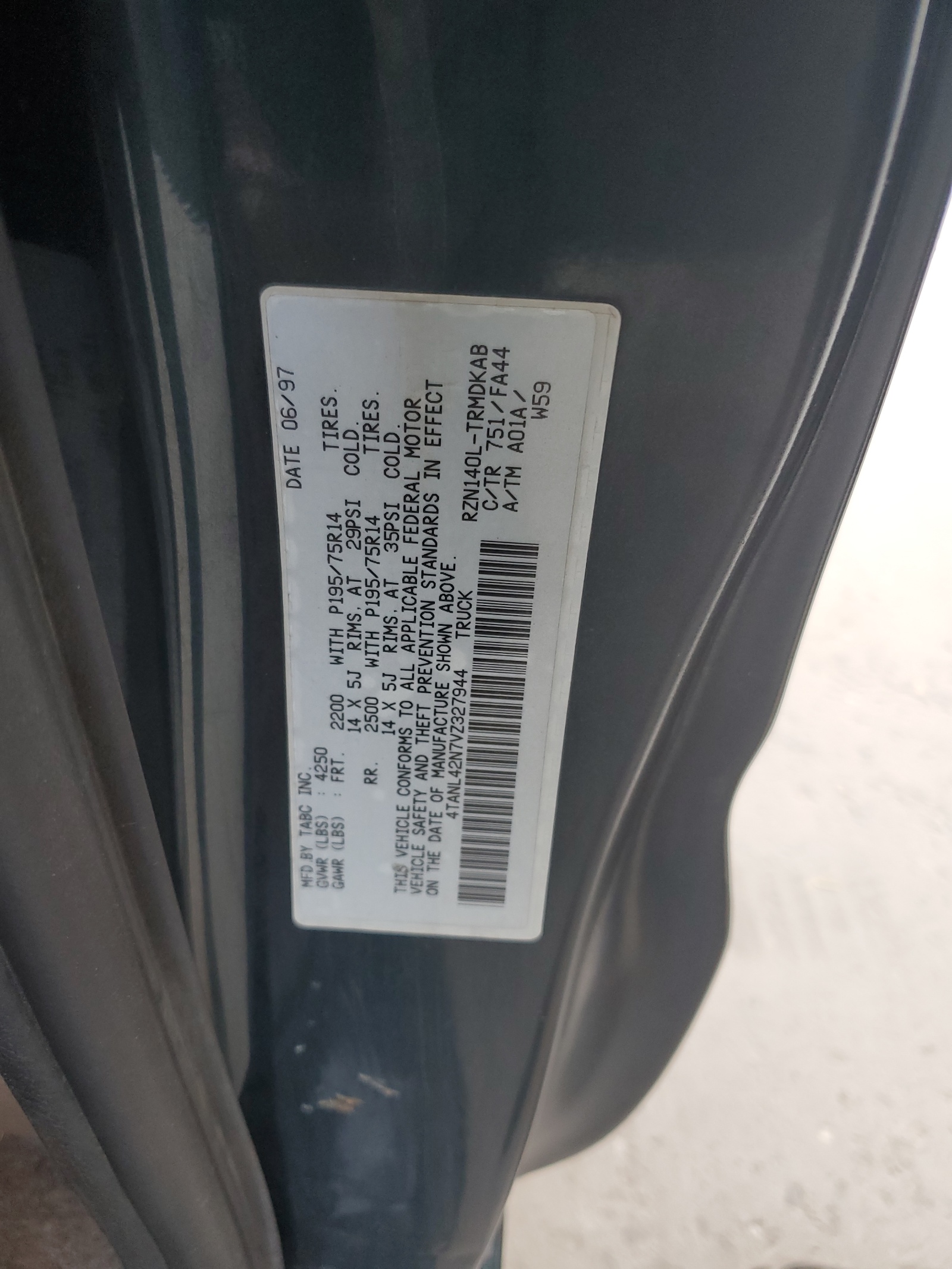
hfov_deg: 53.1
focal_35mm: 26
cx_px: 476
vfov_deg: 67.3
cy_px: 634
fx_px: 953
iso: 61
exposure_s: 1/120
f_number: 1.5
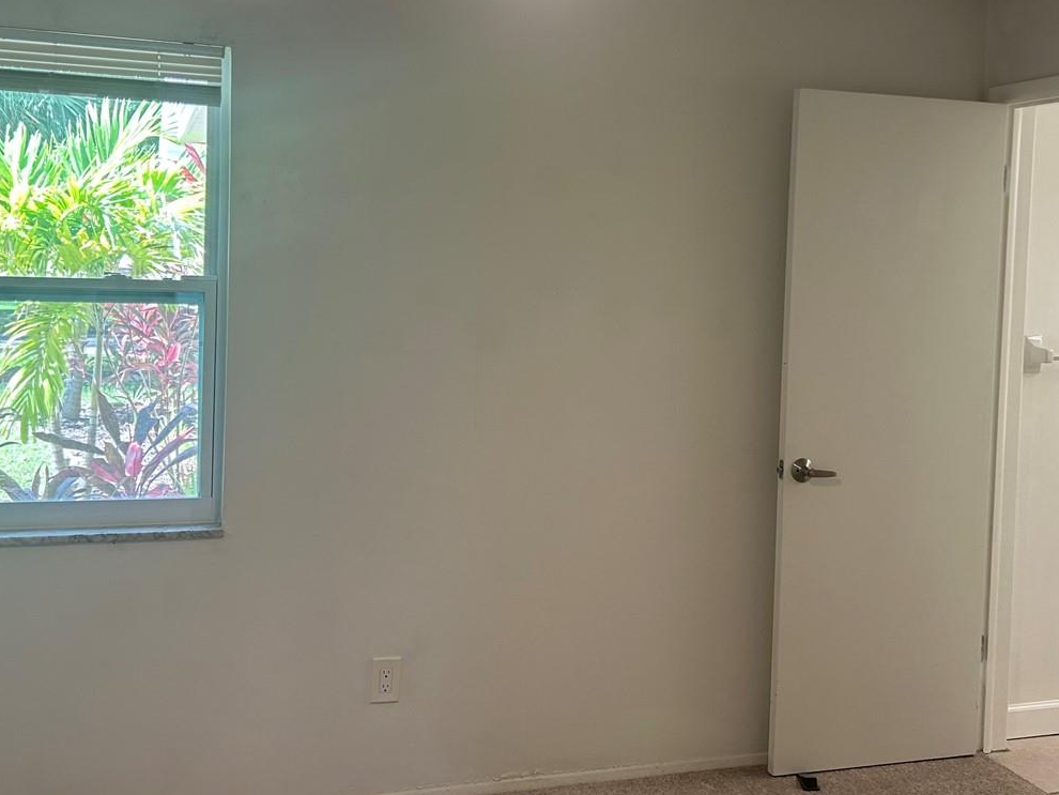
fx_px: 1285
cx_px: 587
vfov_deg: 34.2
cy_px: 311
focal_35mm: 42
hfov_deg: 44.7
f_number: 1.5
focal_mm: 5.7
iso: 80
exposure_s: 1/60
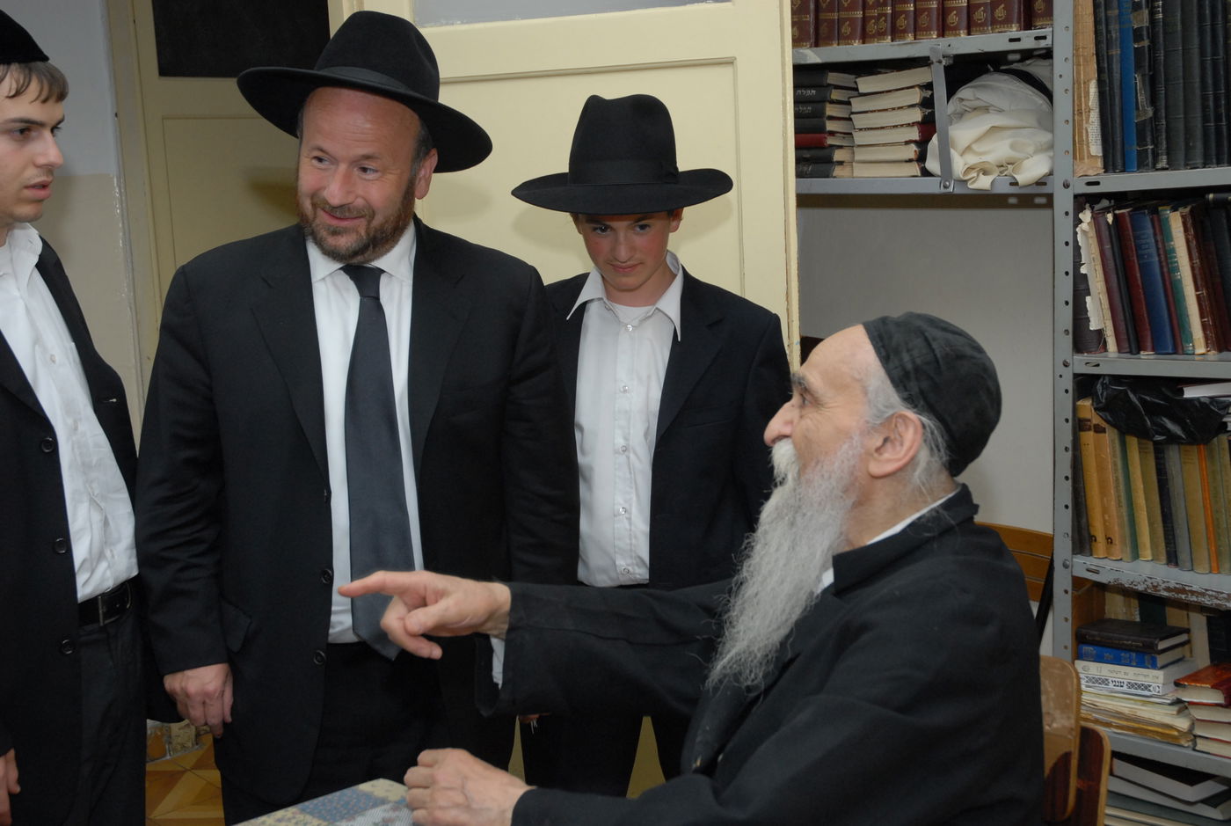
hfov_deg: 38.8
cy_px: 413
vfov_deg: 26.6
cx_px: 616
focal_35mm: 51
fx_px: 1747
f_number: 5
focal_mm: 34
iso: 400
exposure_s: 1/60
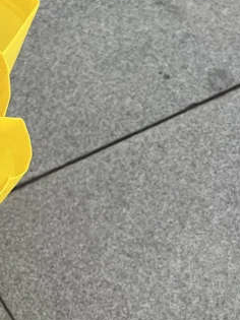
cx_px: -151
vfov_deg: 16.2
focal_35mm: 119
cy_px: 326
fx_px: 1101
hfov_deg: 11.7
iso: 32
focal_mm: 5.7
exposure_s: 1/133
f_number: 1.5
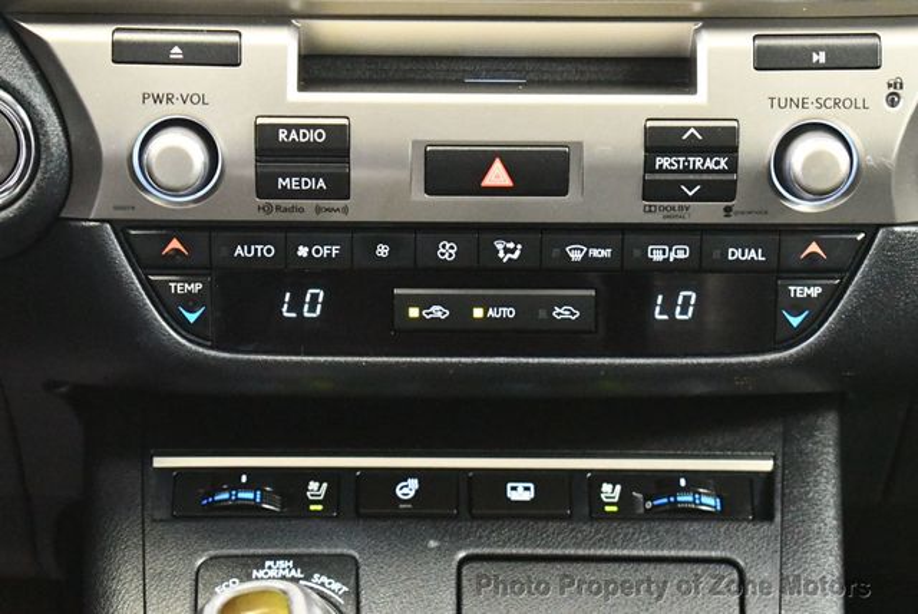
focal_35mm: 110
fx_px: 2807
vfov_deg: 12.5
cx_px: 459
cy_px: 307
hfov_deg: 18.6
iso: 12800
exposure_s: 1/25
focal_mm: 55
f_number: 5.6
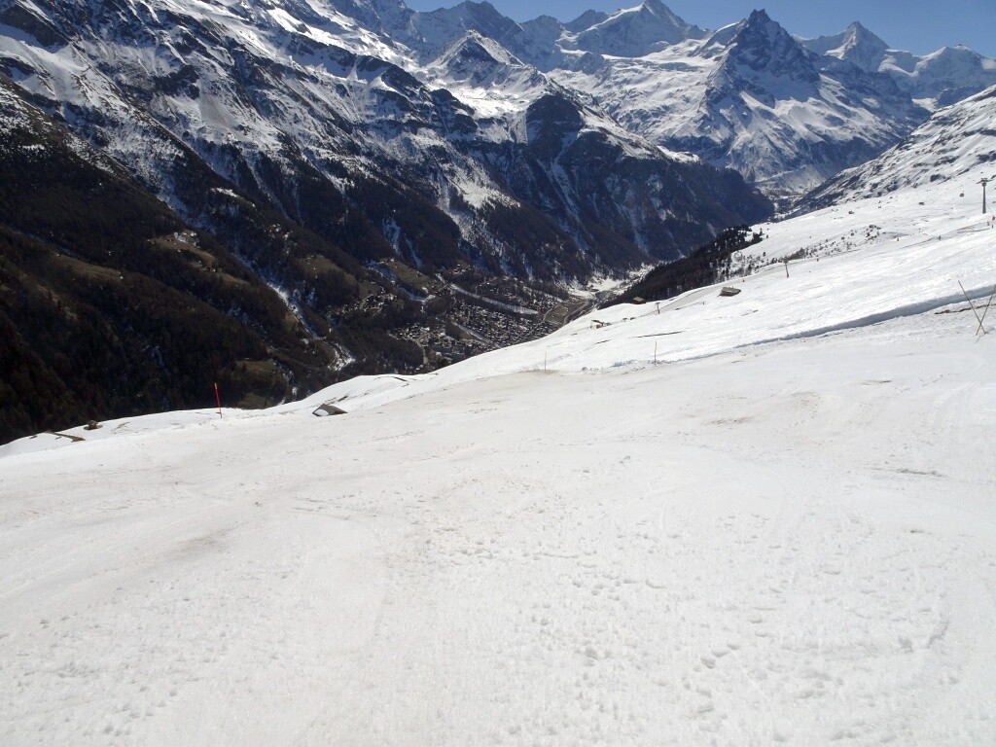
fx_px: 691
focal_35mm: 24
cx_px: 498
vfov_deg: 56.8
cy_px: 374
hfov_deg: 71.6
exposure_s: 1/2000
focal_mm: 4.1
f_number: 4.5
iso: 80
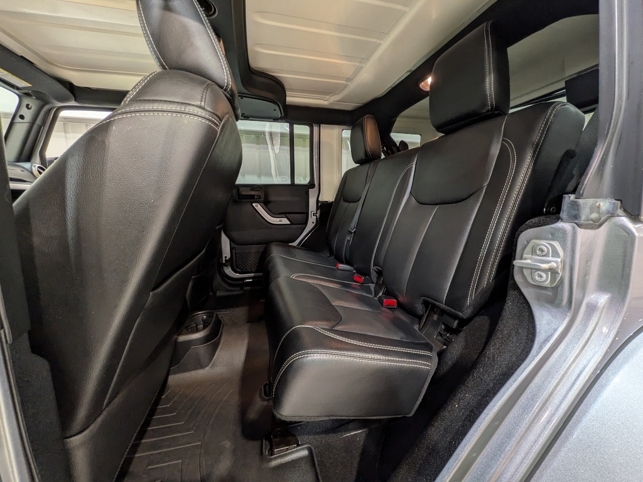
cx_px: 322
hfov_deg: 102.1
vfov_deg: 85.7
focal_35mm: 14
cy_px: 241
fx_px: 260
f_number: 2.2
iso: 85
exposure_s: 1/25
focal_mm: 1.83
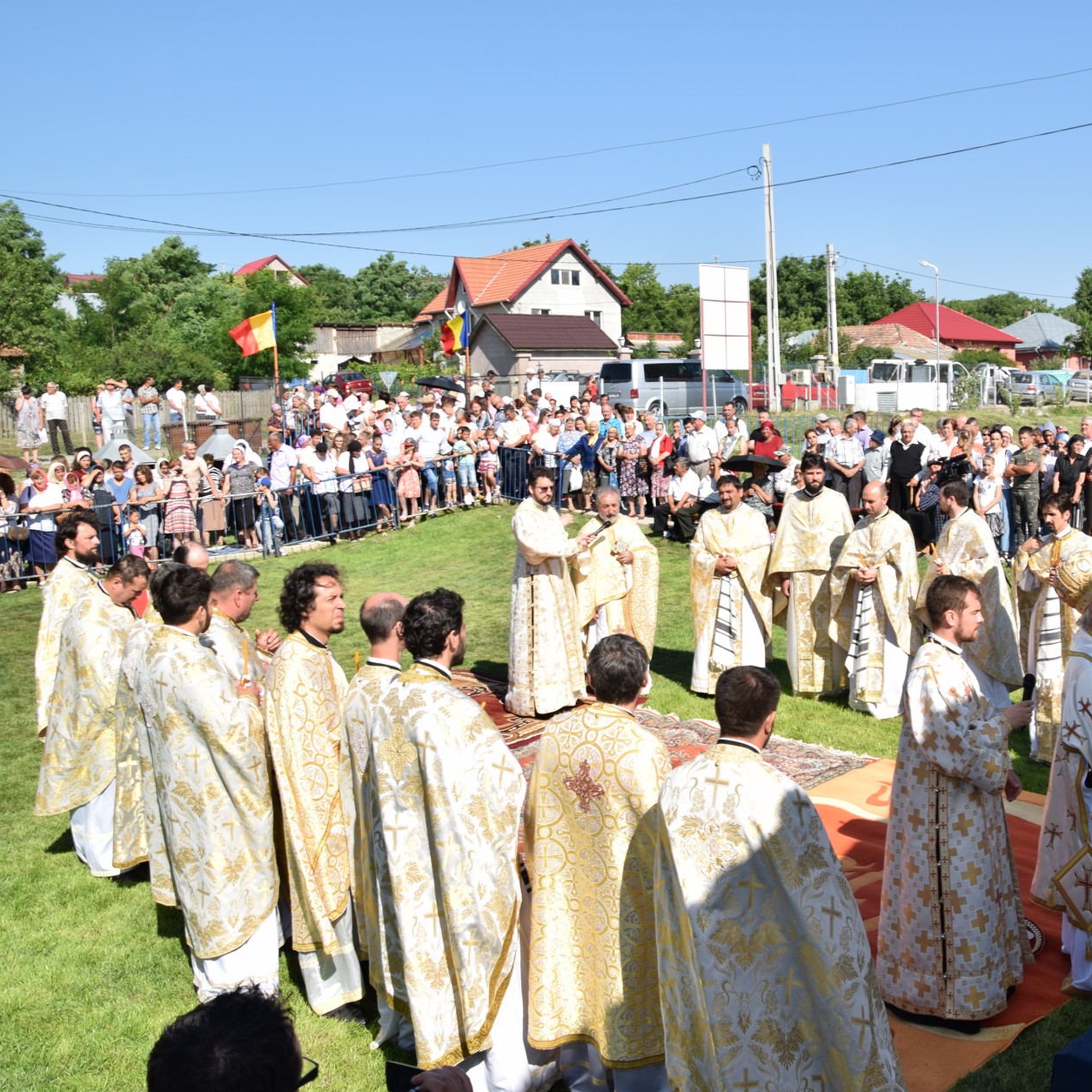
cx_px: 824
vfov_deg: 47.2
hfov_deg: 45.5
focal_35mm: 35
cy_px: 544
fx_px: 1249
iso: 100
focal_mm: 18
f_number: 9
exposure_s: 1/160
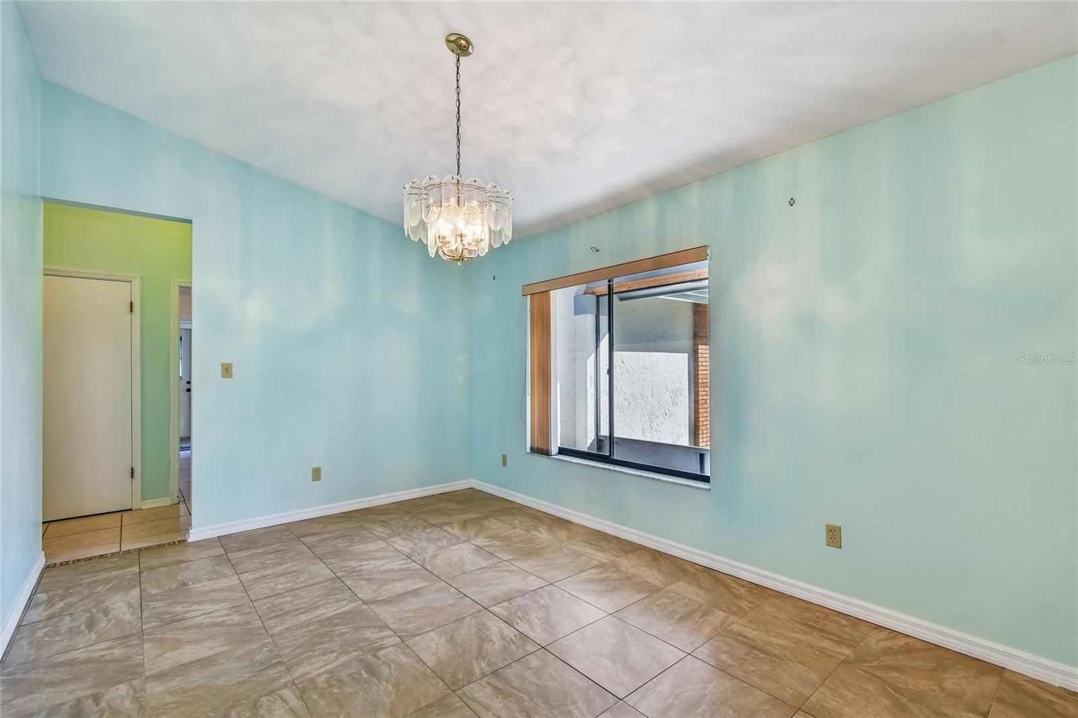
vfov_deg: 77.3
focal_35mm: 15
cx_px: 539
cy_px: 359
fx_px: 449
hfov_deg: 100.4
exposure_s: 1/60
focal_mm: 10
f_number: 7.1
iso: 100
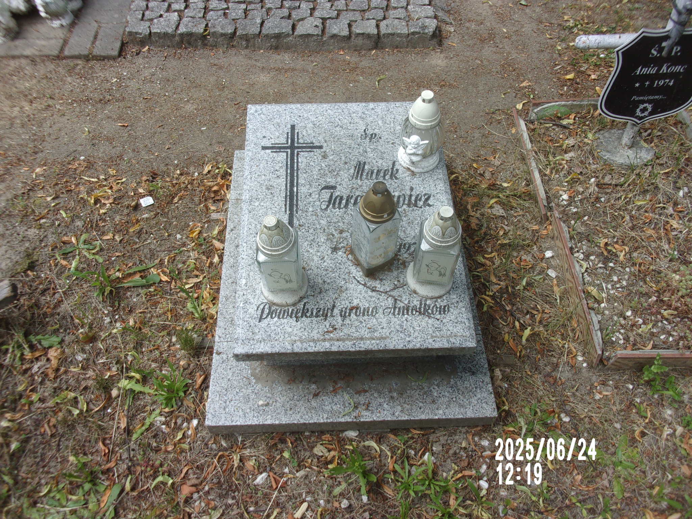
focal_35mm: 28
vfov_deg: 49.7
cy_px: 260
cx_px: 346
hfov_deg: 63.4
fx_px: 560
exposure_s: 1/180
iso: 80
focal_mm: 5.1
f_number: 3.9
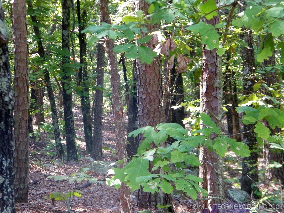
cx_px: 142
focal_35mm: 134
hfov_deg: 14.7
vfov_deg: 11.1
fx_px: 1099
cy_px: 106
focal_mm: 23.9
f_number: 4.9
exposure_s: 1/50
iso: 125
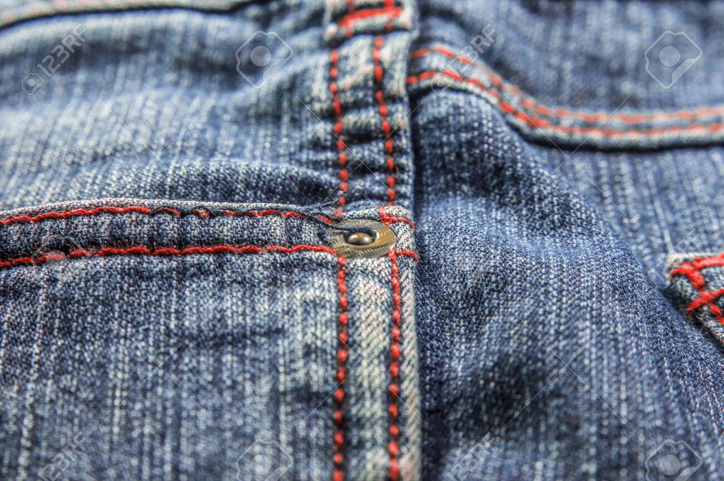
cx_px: 362
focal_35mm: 75
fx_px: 1507
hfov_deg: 27.0
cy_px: 240
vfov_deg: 18.1
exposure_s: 1/8
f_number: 8
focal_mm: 50
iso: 100
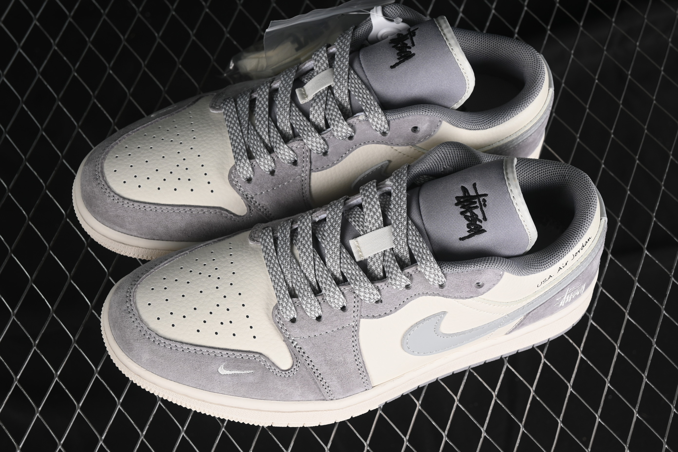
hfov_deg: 27.0
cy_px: 226
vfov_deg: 18.2
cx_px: 339
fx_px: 1412
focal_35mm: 75
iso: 160
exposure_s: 1/80
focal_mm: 50
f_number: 7.1
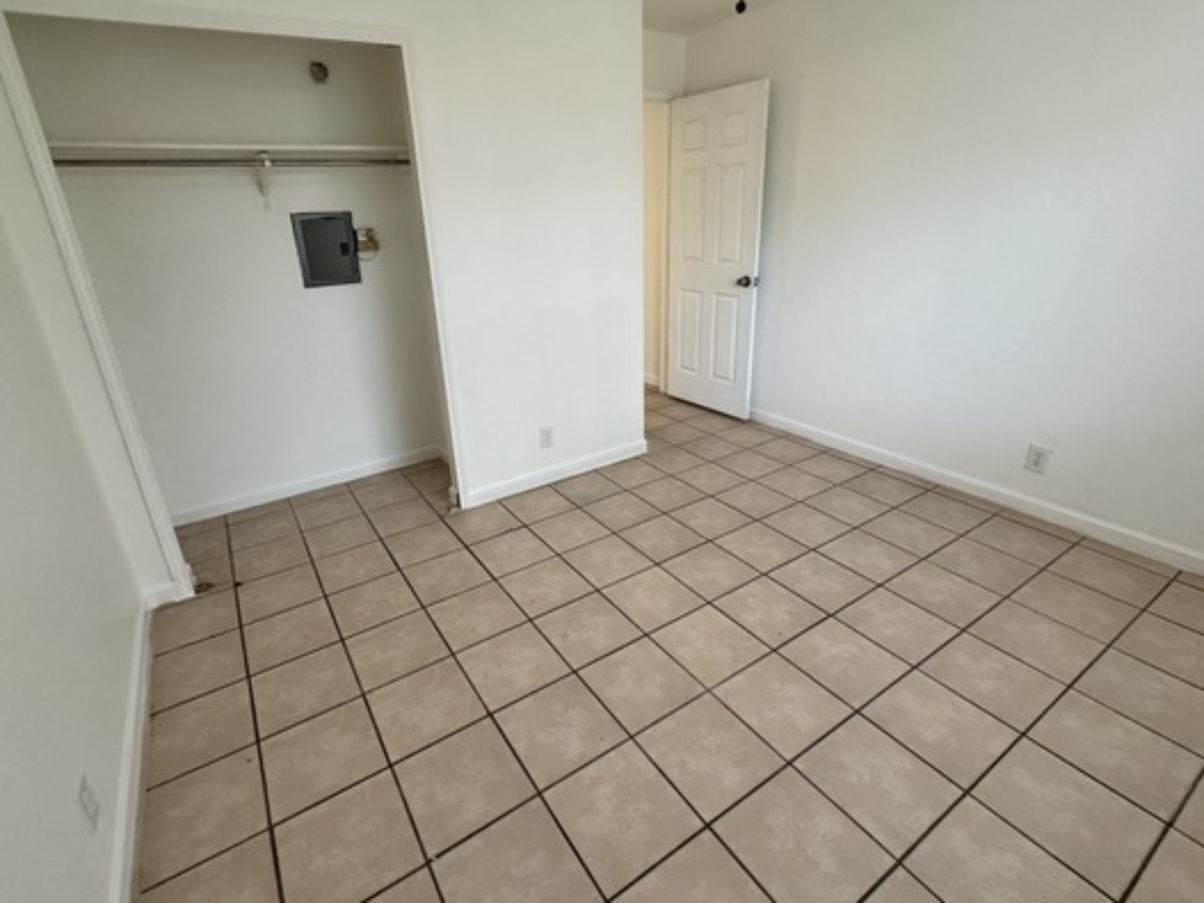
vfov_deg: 74.6
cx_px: 571
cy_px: 418
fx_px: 591
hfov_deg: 91.0
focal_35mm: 17
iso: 320
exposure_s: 1/120
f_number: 2.2
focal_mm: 2.22
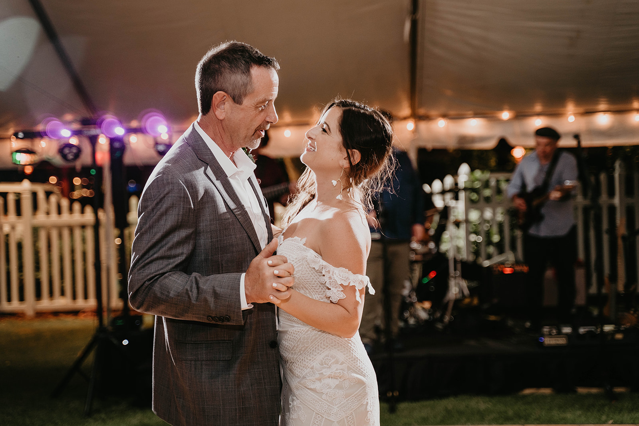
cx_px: 320
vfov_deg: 21.2
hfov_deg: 31.4
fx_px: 1136
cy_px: 213
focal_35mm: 64
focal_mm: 64
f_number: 2.8
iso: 640
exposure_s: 1/100
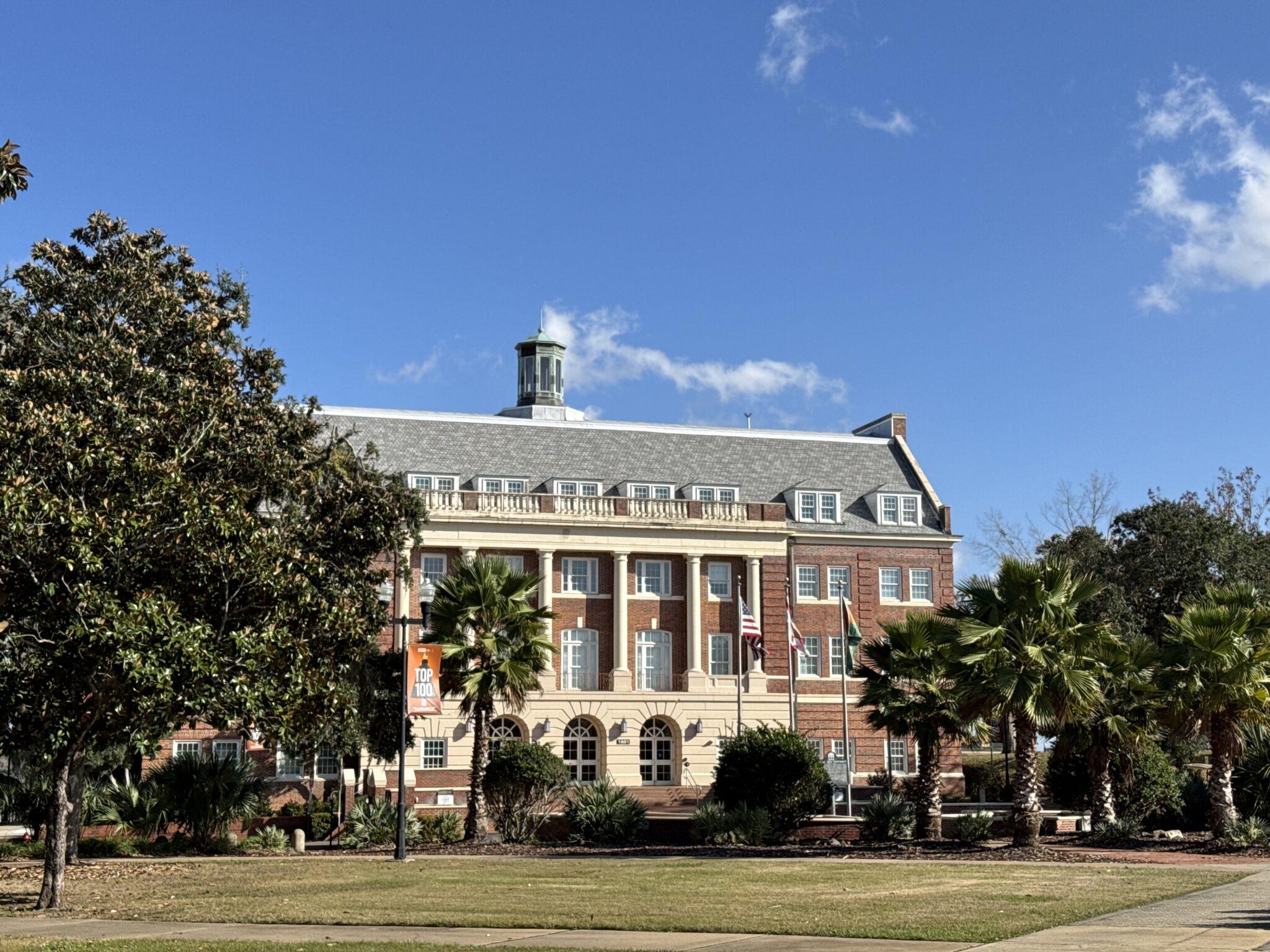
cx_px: 635
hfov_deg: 39.7
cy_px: 476
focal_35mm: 48
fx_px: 1761
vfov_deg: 30.3
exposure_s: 1/4975
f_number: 1.78
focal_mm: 6.76
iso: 64
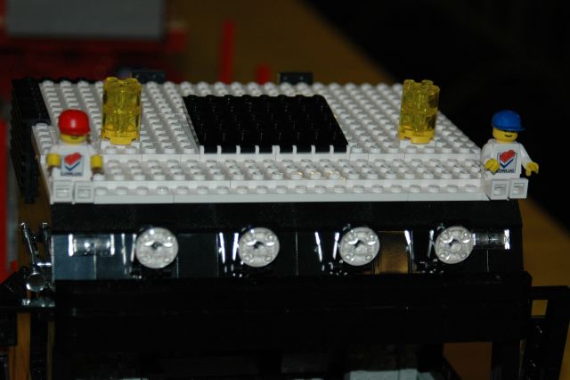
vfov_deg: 13.0
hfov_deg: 19.5
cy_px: 190
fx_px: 1662
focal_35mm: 105
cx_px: 285
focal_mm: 70
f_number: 5.3
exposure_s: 1/60
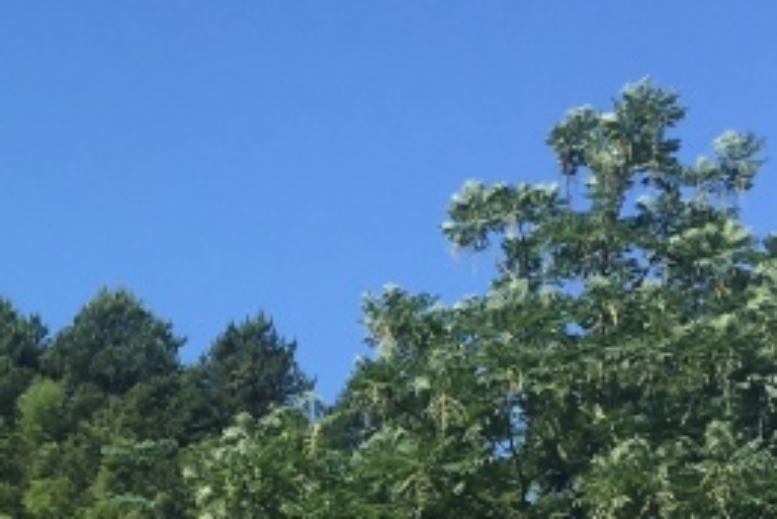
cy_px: 964
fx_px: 2980
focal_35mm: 138
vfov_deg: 9.4
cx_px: -252
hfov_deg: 14.2
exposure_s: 1/1012
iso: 25
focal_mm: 4.15
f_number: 2.2
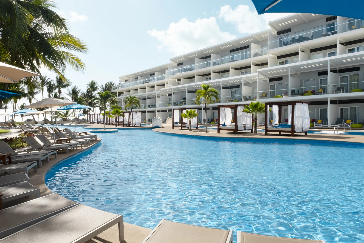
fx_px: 243
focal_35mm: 24
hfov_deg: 73.7
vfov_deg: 53.1
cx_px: 182
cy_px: 122
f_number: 11
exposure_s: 1/400
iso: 320
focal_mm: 16
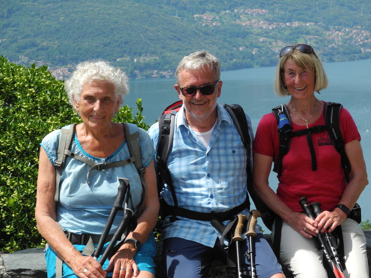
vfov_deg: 12.4
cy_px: 139
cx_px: 186
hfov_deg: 16.6
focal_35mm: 119
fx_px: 1275
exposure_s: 1/500
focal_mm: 25.4
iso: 100
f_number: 4.5
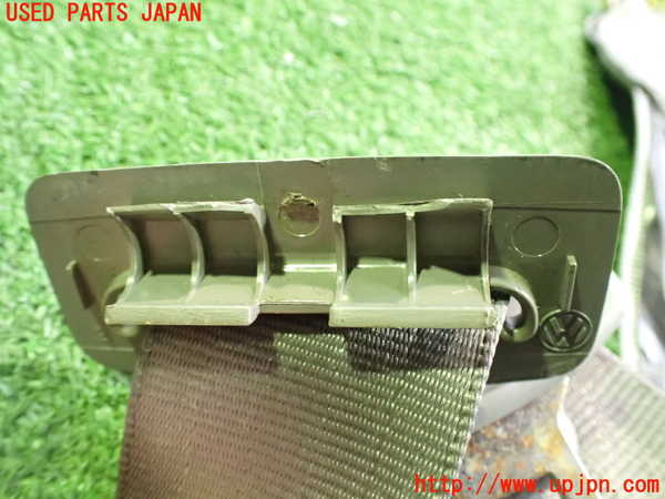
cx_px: 332
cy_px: 250
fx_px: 576
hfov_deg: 60.0
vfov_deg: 46.8
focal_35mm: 30
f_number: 2.3
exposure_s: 1/30
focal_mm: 5.4
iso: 1600
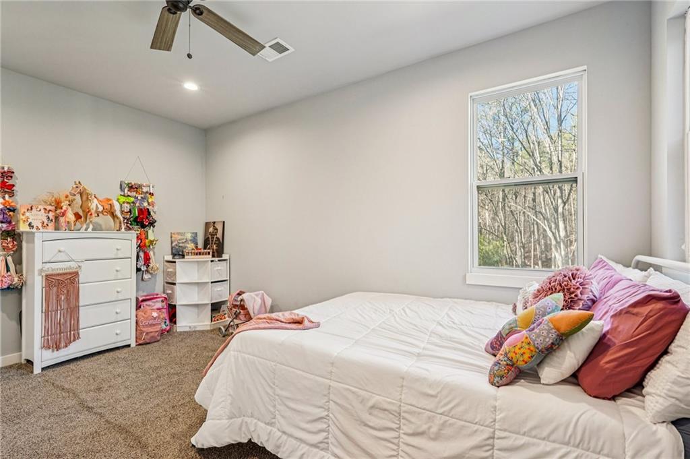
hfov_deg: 95.0
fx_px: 316
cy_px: 230
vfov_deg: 72.0
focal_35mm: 16
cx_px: 345
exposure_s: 1/20
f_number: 8
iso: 800
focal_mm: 16.5
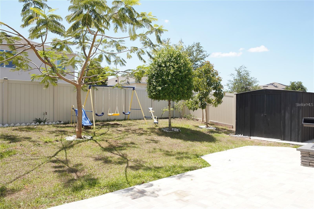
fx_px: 209
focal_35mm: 24
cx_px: 157
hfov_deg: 73.8
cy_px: 104
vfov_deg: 53.1
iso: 100
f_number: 13
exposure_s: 1/80
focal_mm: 16
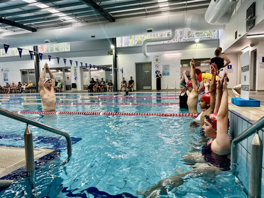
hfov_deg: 71.6
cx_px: 132
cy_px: 99
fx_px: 183
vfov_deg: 56.8
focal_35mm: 24
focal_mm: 6.86
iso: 160
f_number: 1.78
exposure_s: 1/100
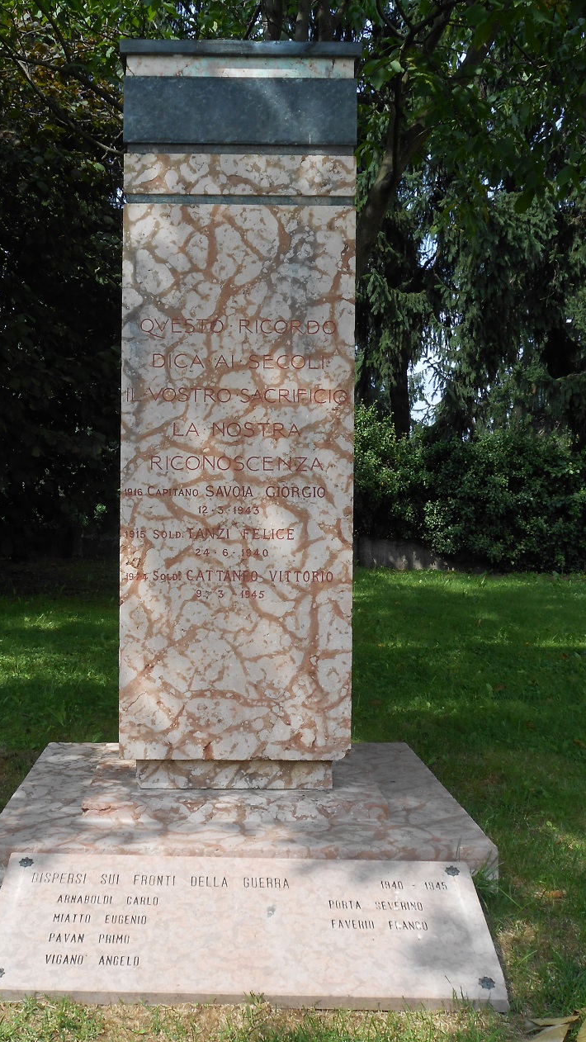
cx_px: 223
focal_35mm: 42
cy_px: 514
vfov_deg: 48.4
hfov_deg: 28.3
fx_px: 1160
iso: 80
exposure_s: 1/400
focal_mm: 6.8
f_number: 4.2
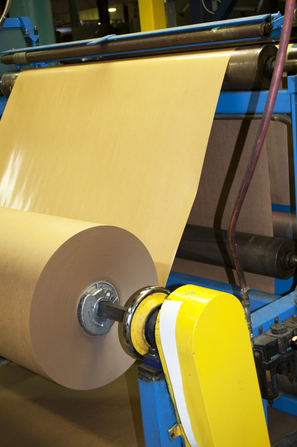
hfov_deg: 25.7
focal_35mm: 52
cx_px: 148
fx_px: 651
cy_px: 224
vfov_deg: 37.9
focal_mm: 35
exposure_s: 1/30
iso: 800
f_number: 5
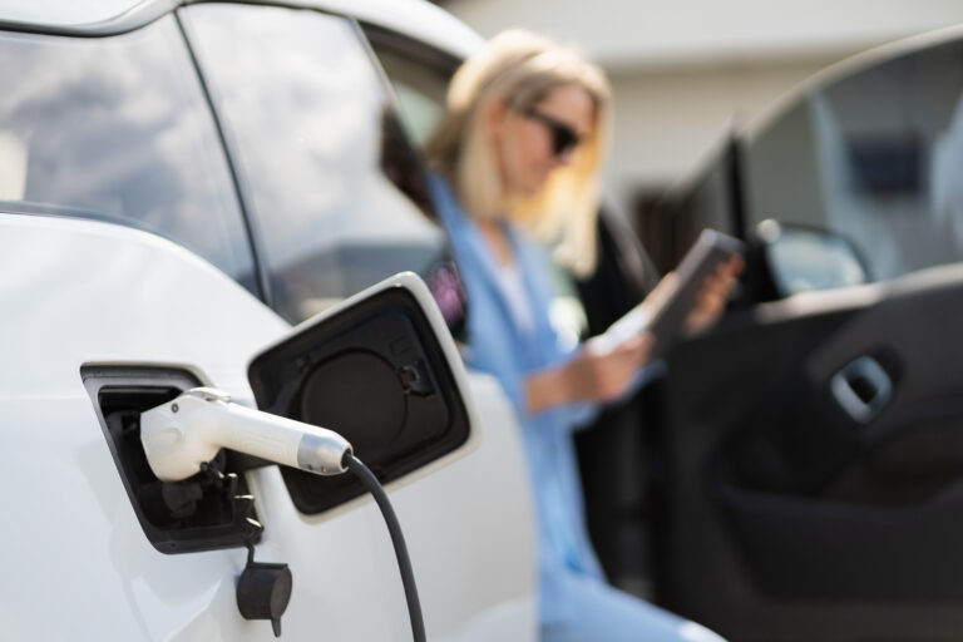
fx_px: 2274
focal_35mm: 85
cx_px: 482
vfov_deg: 16.1
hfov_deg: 23.9
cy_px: 321
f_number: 1.8
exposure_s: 1/2500
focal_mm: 85
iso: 100
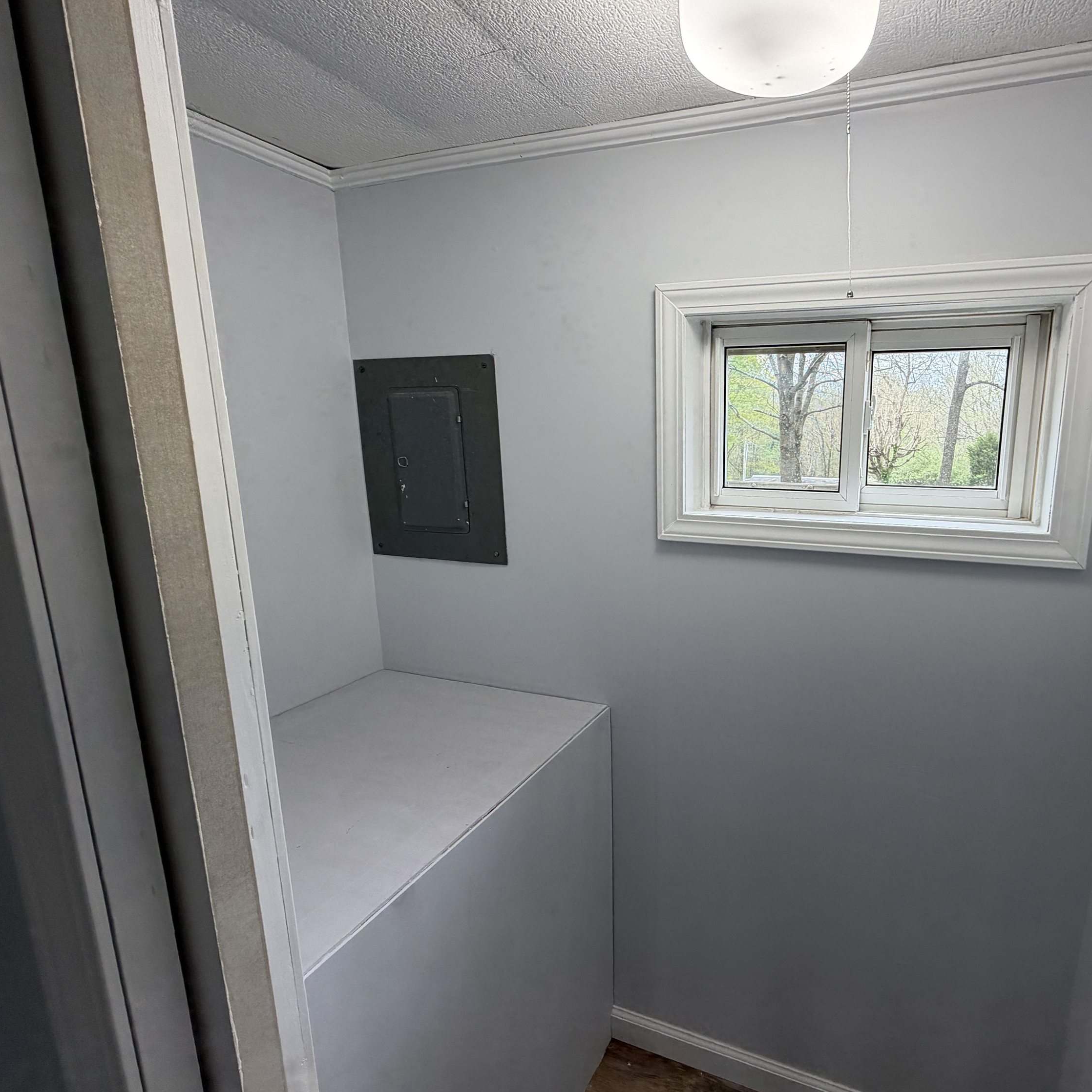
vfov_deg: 84.0
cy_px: 546
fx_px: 607
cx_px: 709
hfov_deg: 81.7
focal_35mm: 17
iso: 50
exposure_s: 1/120
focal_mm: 2.22
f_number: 2.2
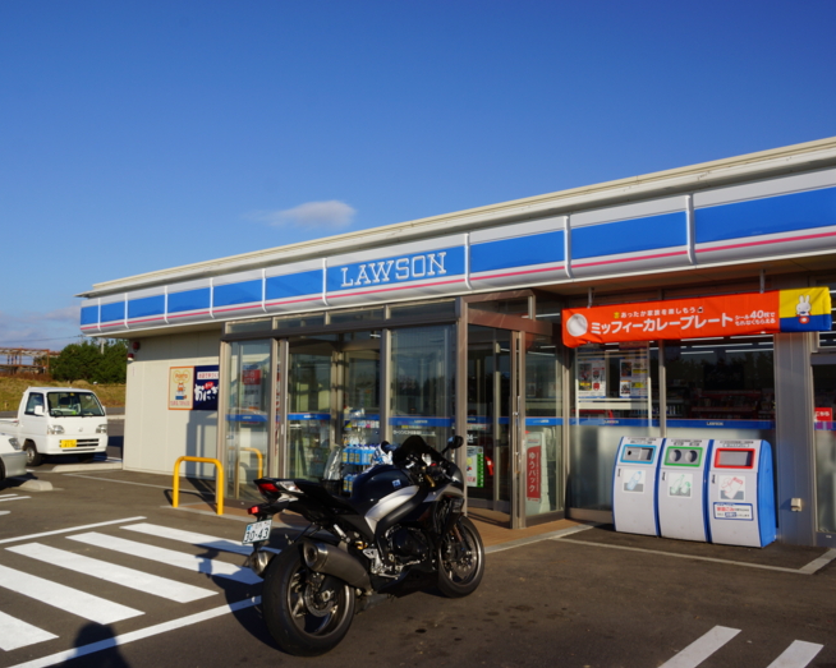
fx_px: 767
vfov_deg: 47.1
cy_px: 338
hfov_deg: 57.2
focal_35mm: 31
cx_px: 415
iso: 100
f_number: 13
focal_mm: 18
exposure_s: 1/160
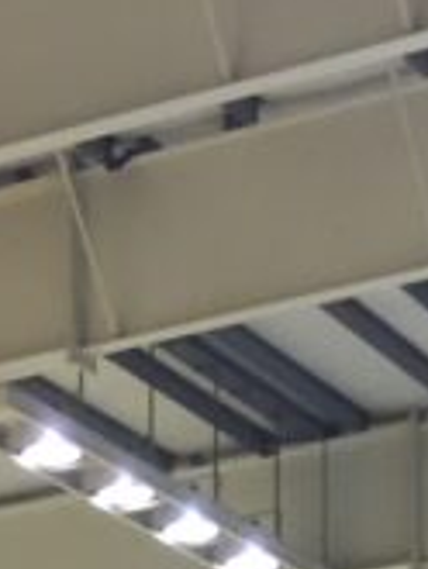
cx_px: 131
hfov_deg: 8.3
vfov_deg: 8.9
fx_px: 2964
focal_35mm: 180
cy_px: 1728
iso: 125
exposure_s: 1/33
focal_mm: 4.15
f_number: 2.2
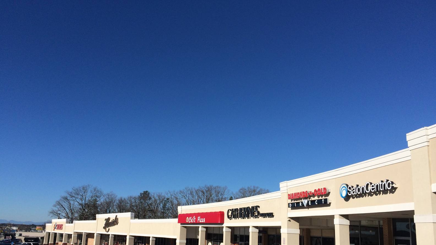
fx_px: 370
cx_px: 216
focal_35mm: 32
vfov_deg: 36.4
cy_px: 156
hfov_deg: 61.0
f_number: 2.2
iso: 40
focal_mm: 4.15
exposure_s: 1/4566
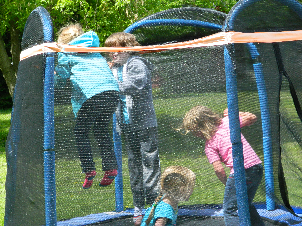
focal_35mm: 129
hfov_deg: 15.3
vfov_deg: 11.5
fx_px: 1125
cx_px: 151
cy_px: 113
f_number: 4.7
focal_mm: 23.2
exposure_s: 1/500
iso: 250
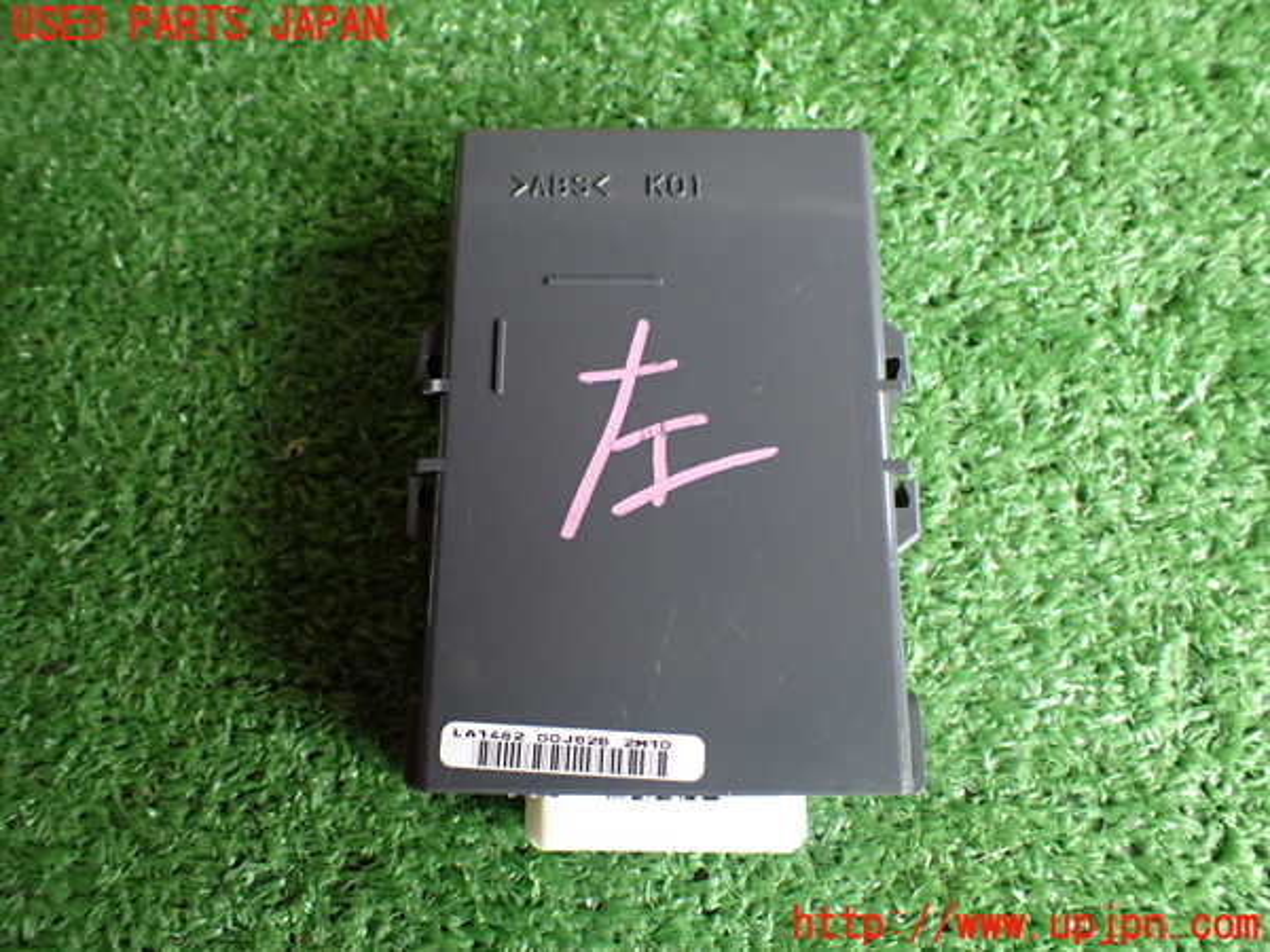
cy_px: 476
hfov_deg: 60.0
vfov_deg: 46.8
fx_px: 1101
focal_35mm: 30
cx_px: 635
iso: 500
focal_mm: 5.4
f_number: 2.3
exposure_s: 1/125
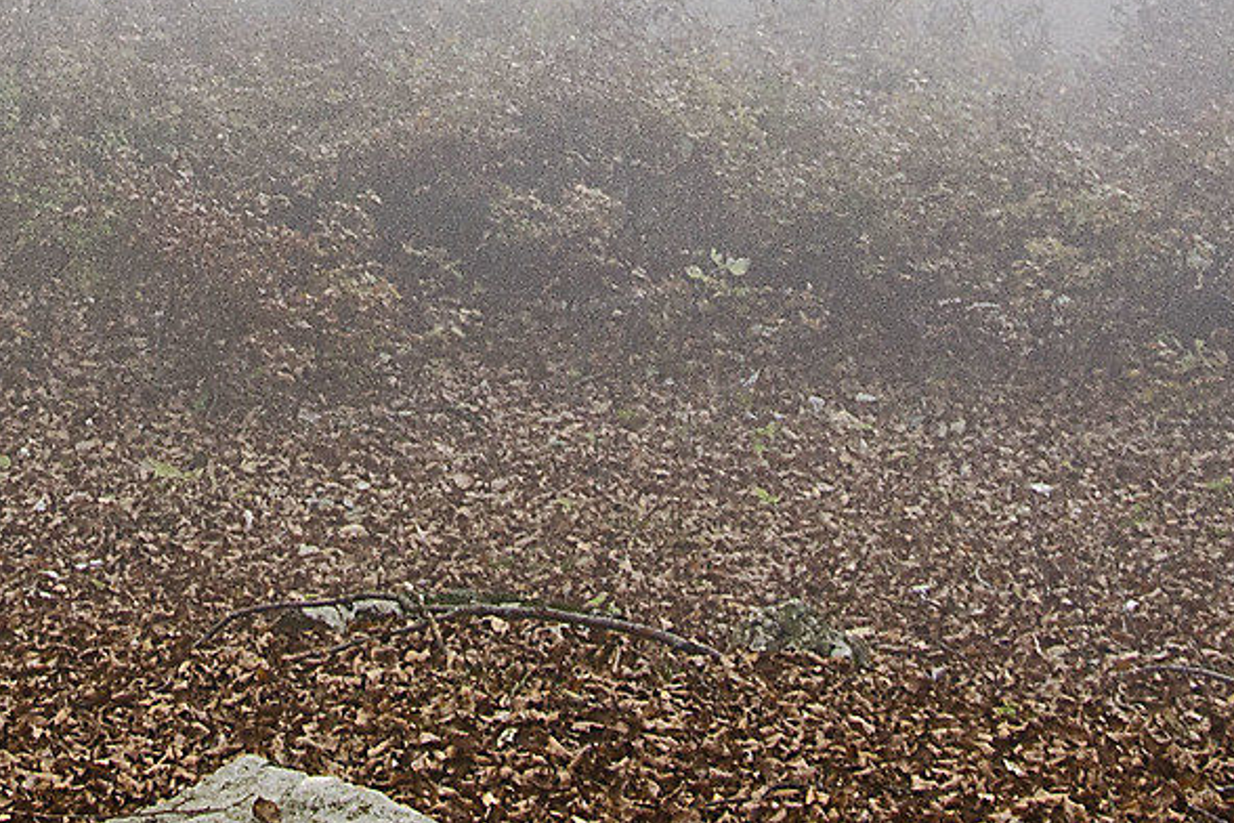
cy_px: -449
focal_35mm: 153
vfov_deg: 8.7
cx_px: 250
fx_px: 5245
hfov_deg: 13.4
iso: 200
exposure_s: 1/80
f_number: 9
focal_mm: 25
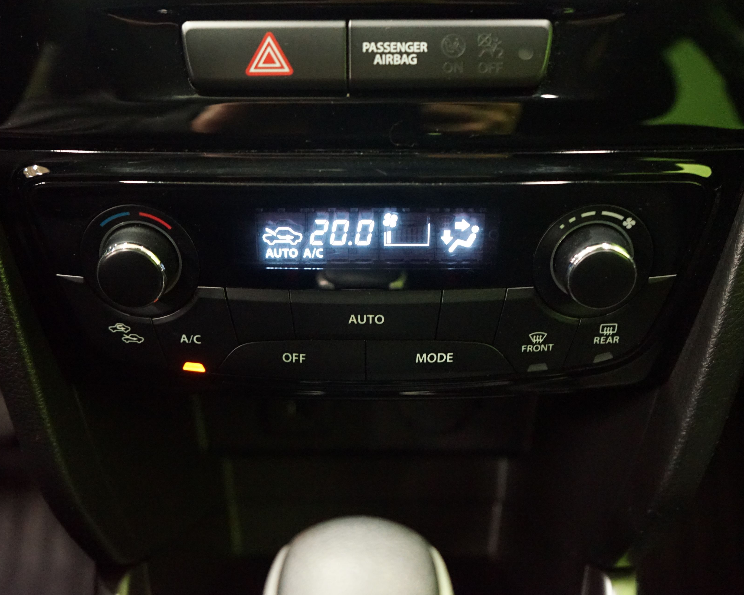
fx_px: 837
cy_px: 296
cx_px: 350
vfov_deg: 39.2
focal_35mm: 38
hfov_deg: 47.9
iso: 6400
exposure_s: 1/8
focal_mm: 33
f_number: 4
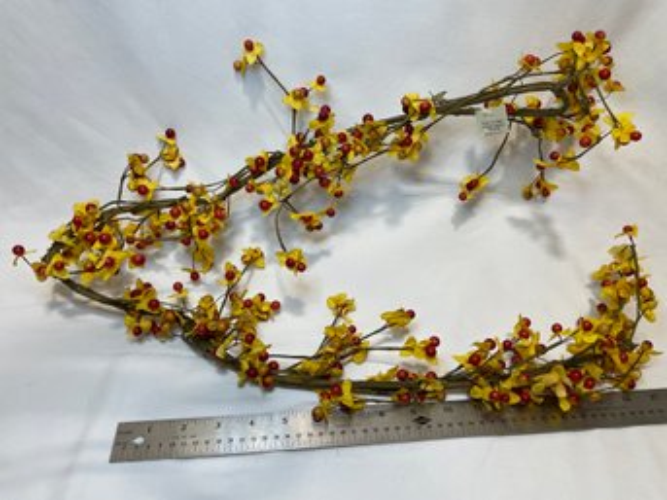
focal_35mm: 26
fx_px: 501
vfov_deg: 53.0
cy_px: 250
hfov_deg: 67.3
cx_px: 334
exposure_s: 1/121
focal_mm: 4.2
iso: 125
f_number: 1.6
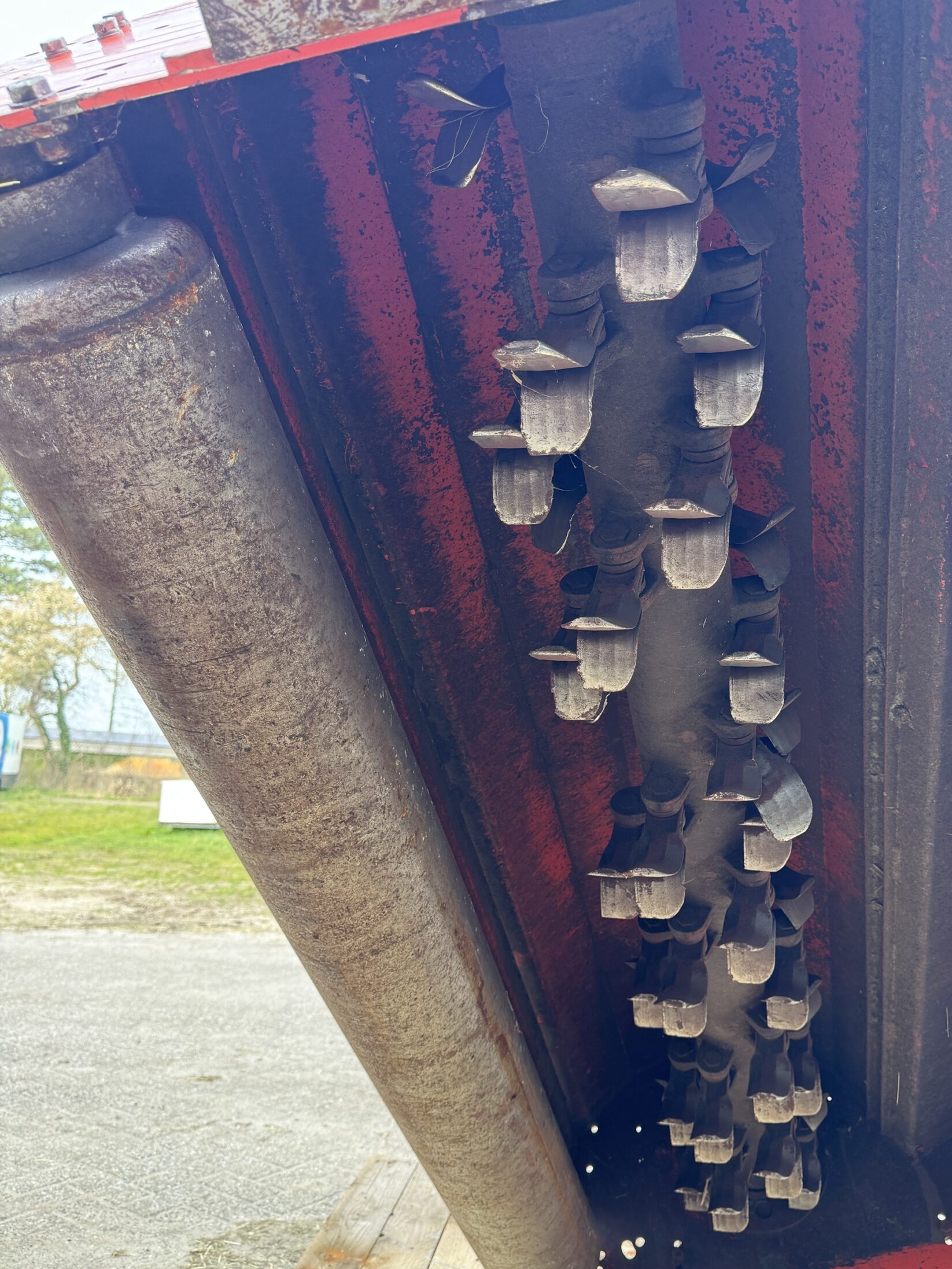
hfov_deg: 49.5
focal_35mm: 28
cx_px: 555
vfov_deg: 63.3
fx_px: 1027
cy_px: 685
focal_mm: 6.76
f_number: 1.78
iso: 100
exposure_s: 1/129
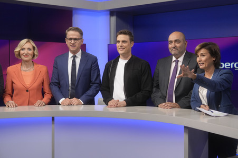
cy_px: 79
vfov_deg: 29.8
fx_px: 297
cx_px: 119
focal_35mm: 45
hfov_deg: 43.6
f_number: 2.2
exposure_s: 1/320
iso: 640
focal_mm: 30
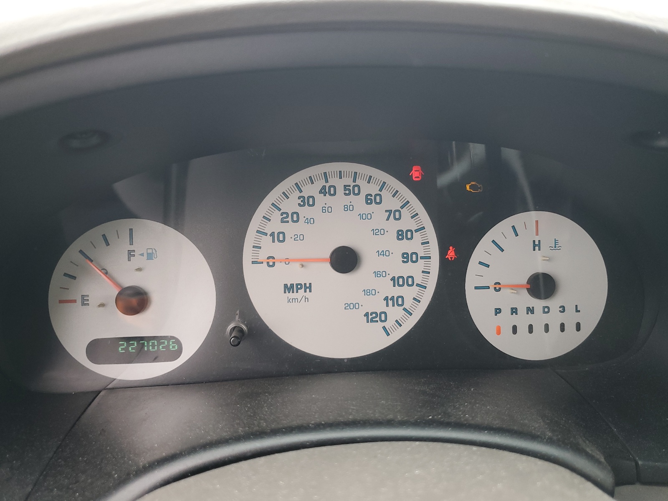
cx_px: 334
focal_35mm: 26
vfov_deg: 53.1
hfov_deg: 67.3
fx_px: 502
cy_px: 250
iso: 69
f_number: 1.5
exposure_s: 1/120
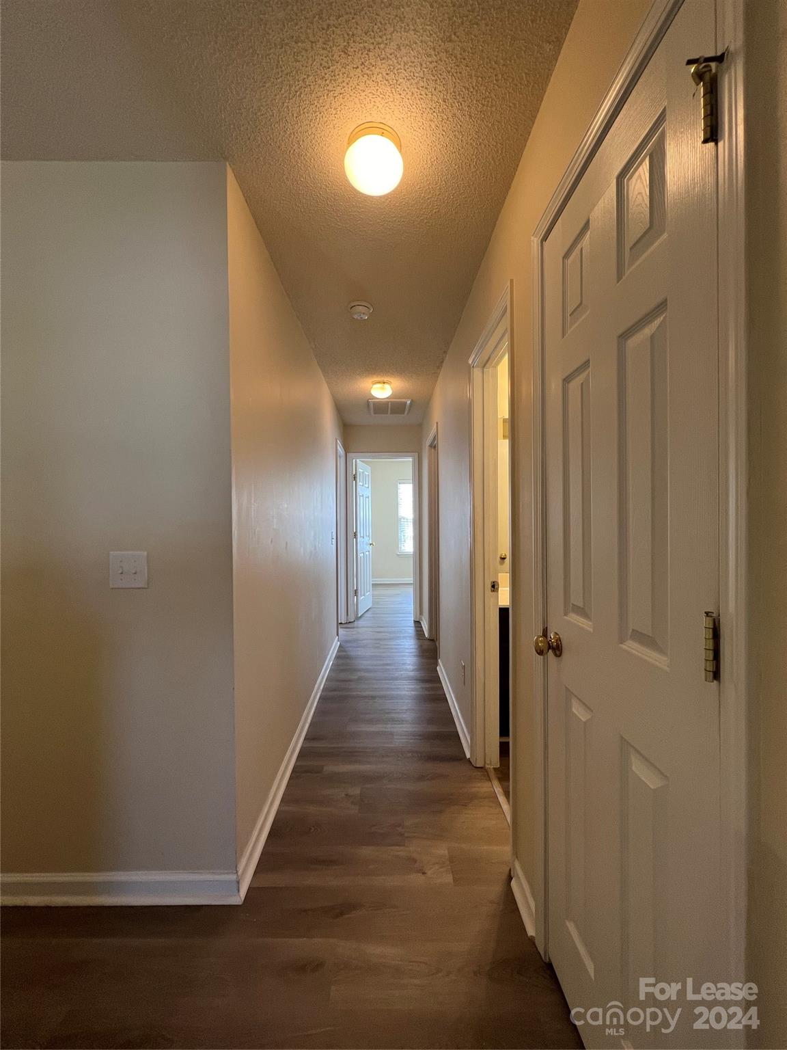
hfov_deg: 89.9
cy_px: 525
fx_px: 394
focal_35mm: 13
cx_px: 394
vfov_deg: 106.2
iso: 200
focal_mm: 1.57
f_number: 1.8
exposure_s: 1/120
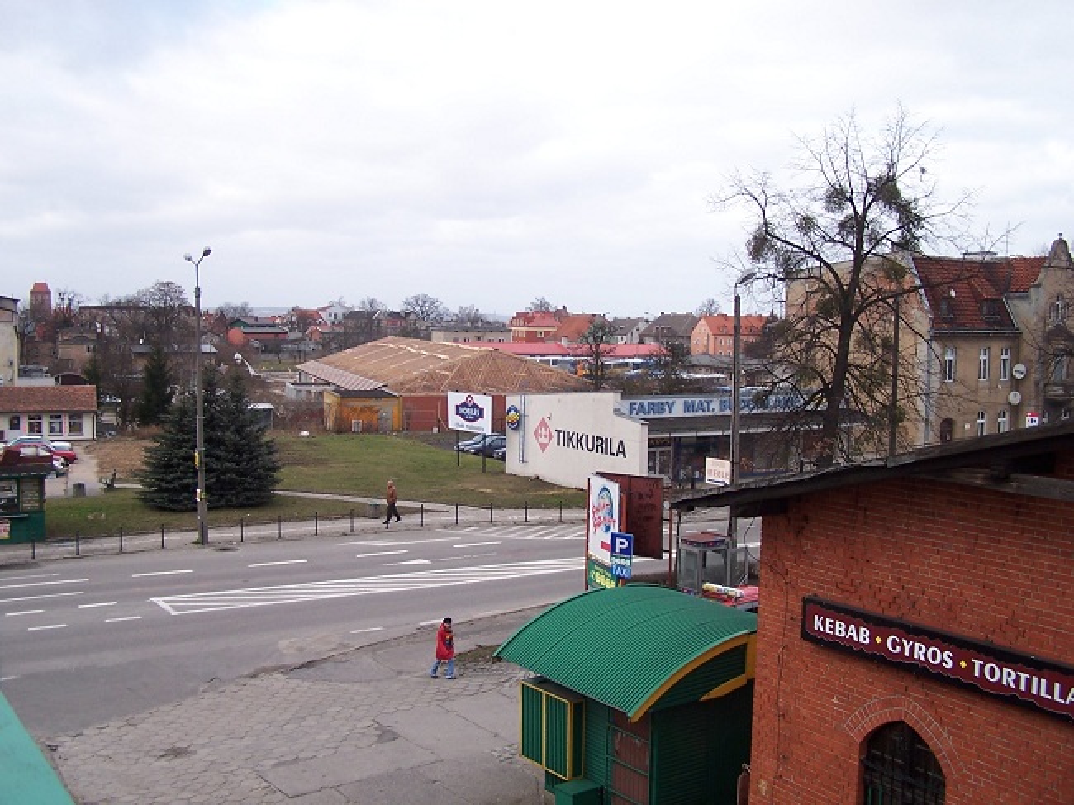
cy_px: 402
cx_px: 537
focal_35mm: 38
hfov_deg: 49.0
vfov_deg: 37.7
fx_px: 1179
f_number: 2.8
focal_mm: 6.3
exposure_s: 1/350
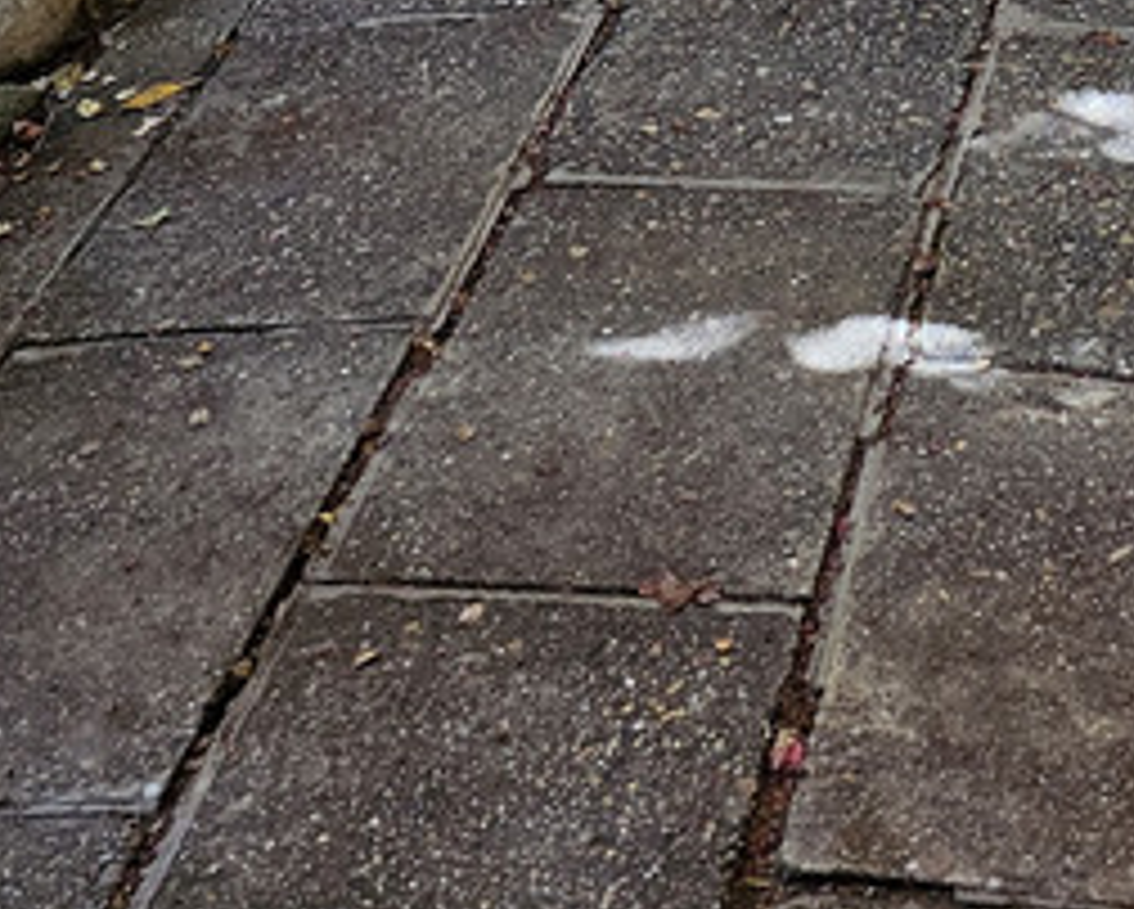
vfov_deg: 13.8
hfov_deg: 19.7
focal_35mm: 95
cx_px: 1035
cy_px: -884
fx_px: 3191
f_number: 1.7
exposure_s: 1/180
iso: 100
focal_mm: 6.3
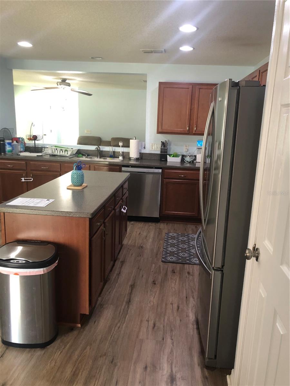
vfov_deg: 63.4
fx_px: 313
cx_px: 145
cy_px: 193
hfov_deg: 49.7
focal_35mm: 28
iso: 40
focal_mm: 3.99
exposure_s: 1/15
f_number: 1.8
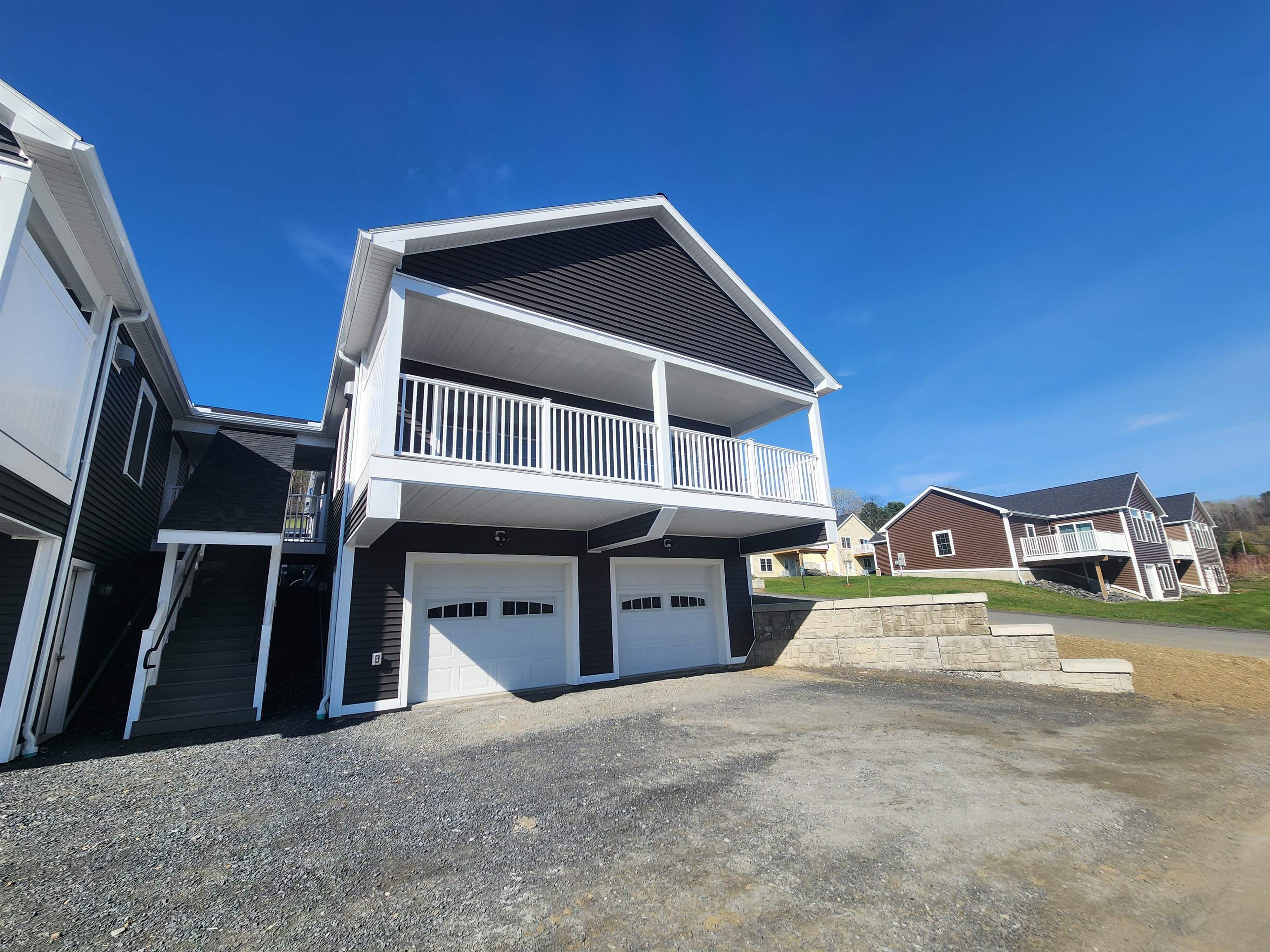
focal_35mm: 13
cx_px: 635
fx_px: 477
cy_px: 476
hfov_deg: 106.2
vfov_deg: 89.9
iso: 50
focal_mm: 2.2
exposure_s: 1/1765
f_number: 2.2
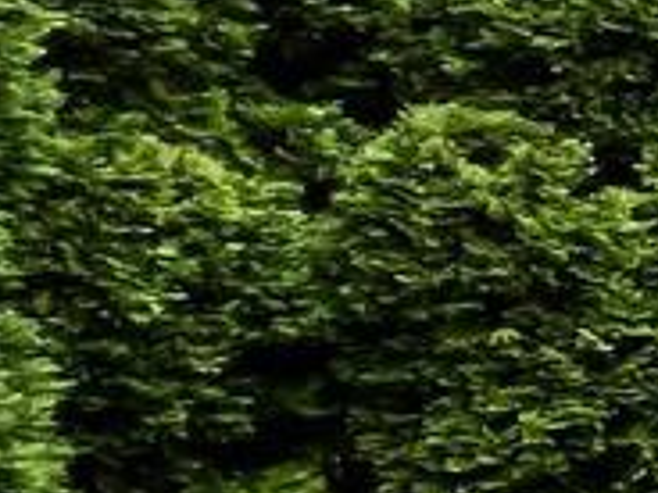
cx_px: 2339
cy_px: 200
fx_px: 1939
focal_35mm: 102
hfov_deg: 9.4
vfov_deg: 14.5
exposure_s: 1/213
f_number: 1.8
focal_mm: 1.57
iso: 32
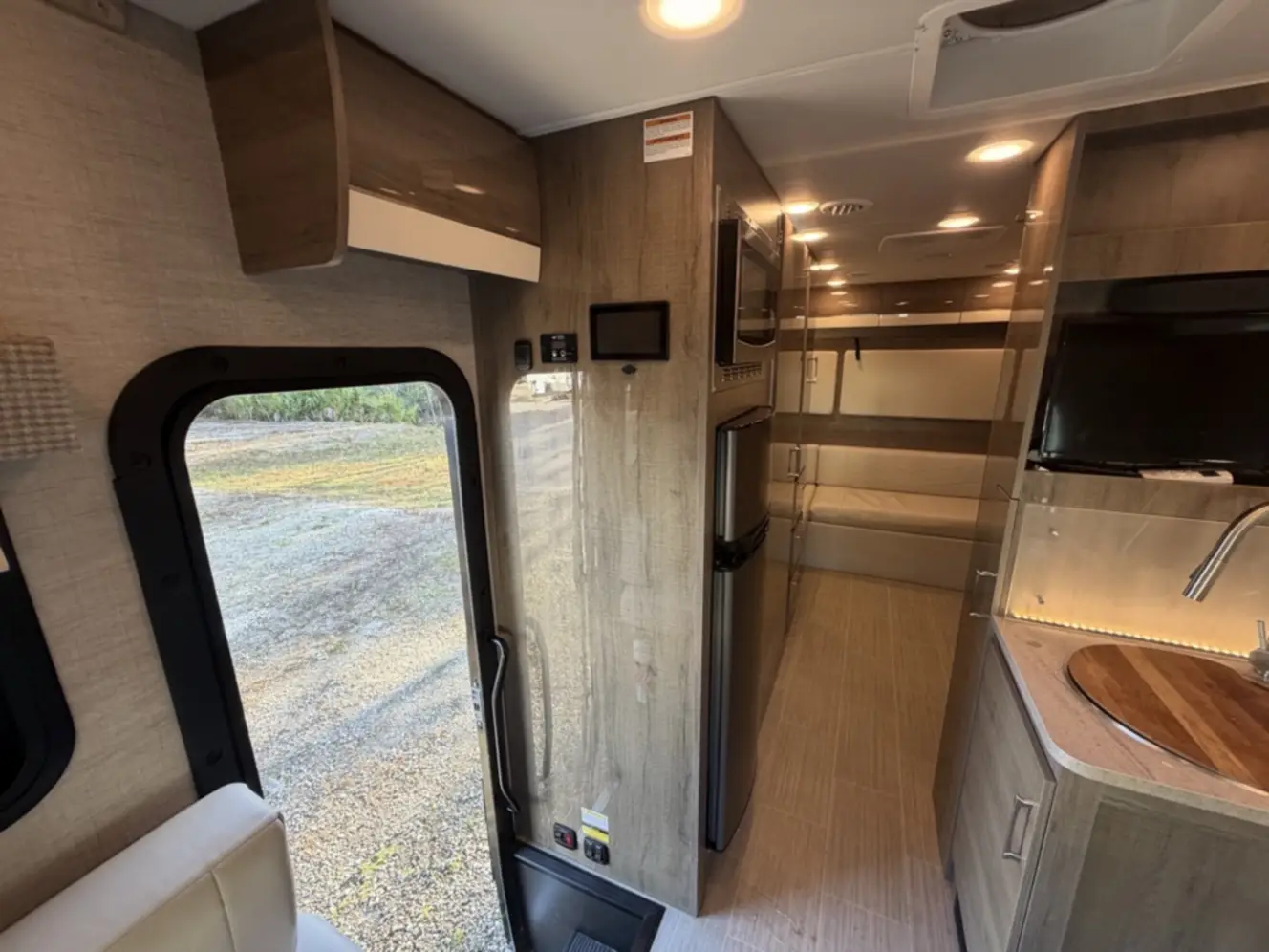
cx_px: 634
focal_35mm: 14
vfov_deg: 85.7
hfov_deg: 102.1
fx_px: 513
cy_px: 476
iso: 200
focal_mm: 2.22
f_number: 2.2
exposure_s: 1/121
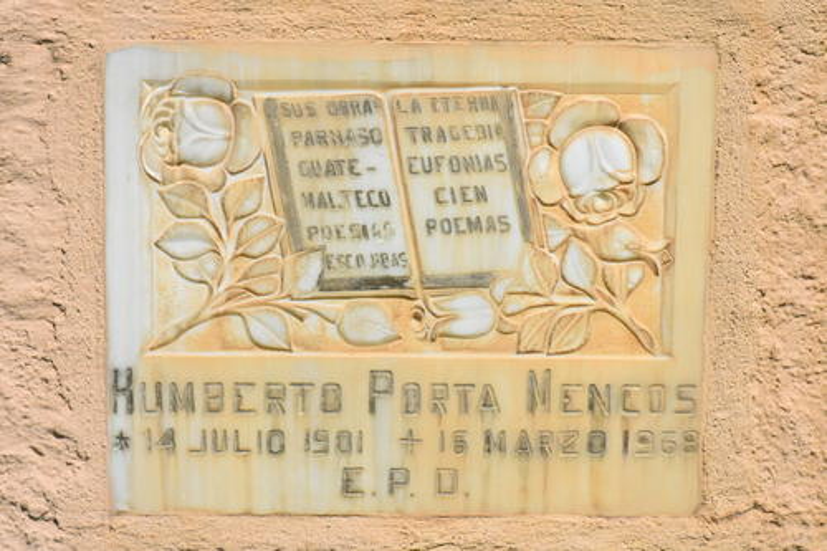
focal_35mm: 120
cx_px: 414
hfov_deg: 17.1
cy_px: 276
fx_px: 2756
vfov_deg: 11.4
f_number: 22
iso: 2500
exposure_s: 1/2000
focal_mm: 80
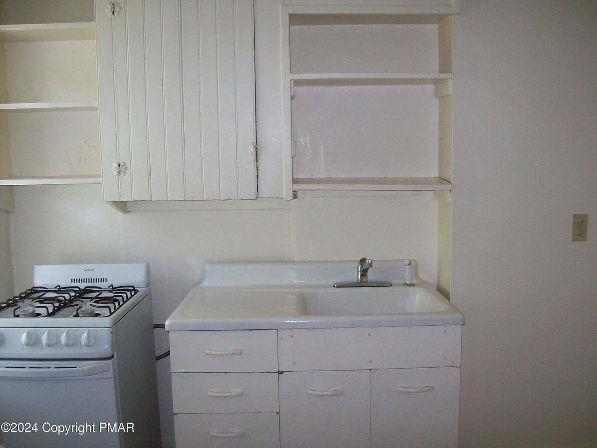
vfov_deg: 39.7
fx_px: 621
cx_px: 298
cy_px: 224
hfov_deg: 51.4
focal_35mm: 36
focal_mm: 6
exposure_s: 1/64
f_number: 2.7
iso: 200
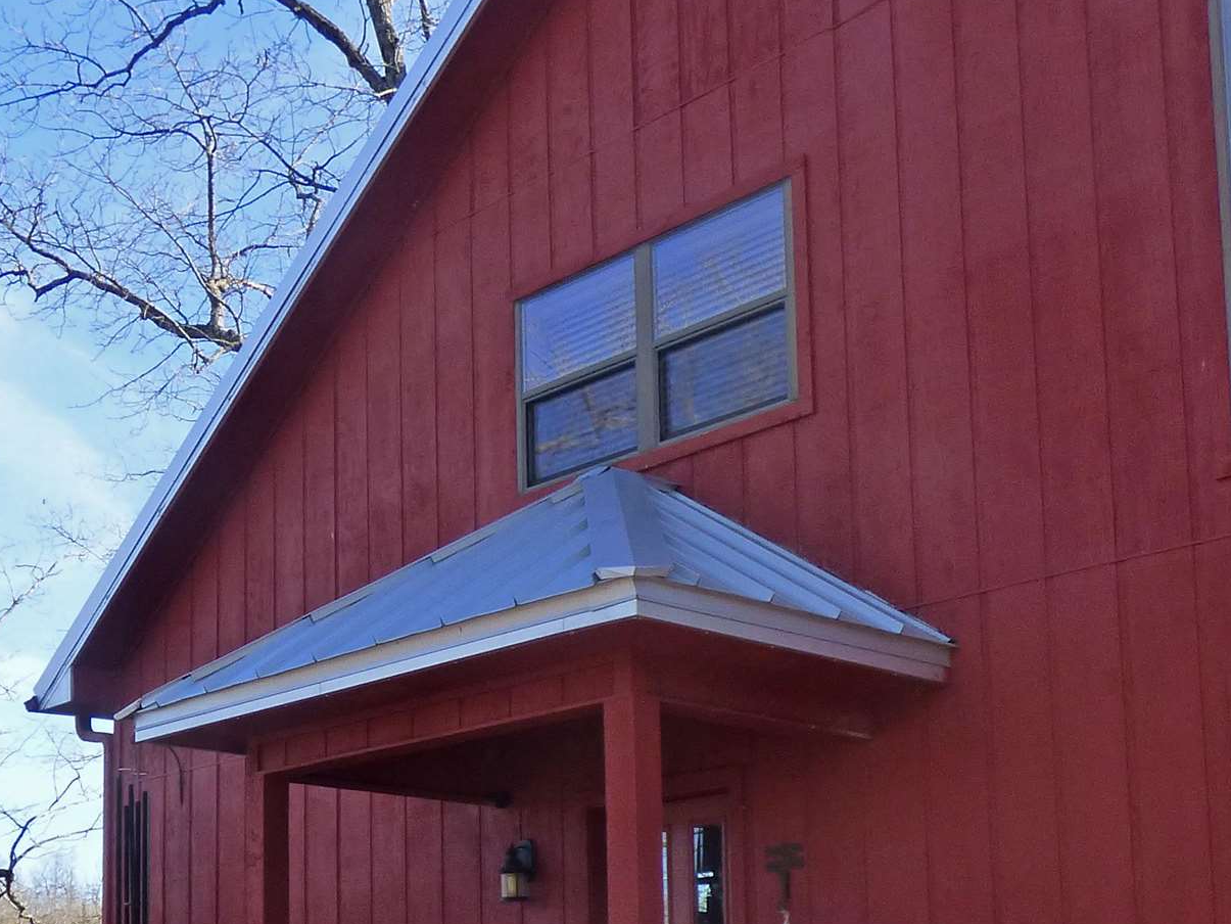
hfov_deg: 36.9
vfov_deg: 27.4
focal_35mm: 51
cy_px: 857
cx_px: 367
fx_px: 1814
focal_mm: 3.58
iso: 200
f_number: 2.8
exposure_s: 1/800
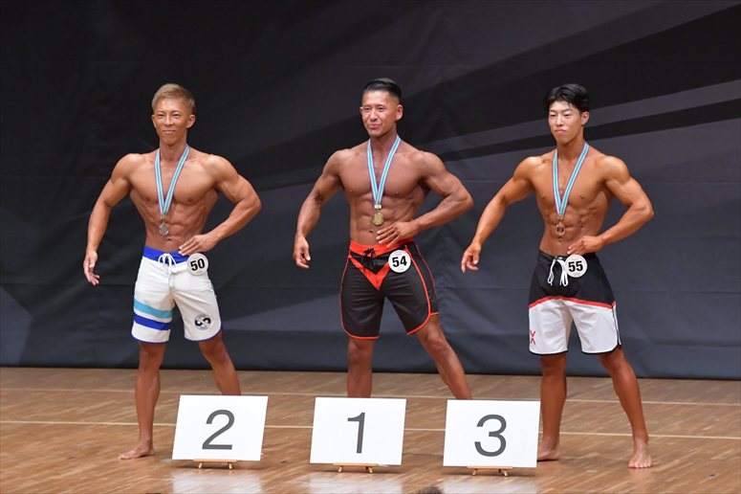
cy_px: 247
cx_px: 370
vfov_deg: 5.4
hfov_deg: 8.1
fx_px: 5246
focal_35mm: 255
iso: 6400
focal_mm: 170
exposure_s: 1/400
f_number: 5.6
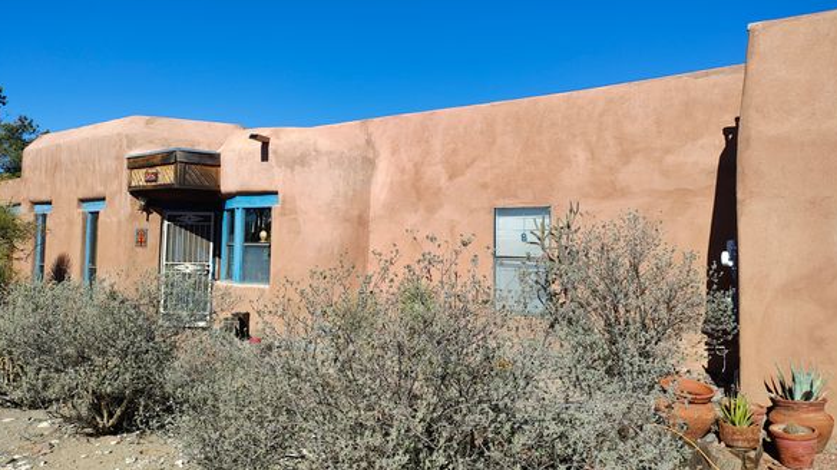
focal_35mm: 28
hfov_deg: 67.9
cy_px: 198
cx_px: 416
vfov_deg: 41.3
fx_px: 621
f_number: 1.7
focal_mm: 4.71
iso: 100
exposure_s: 1/1530
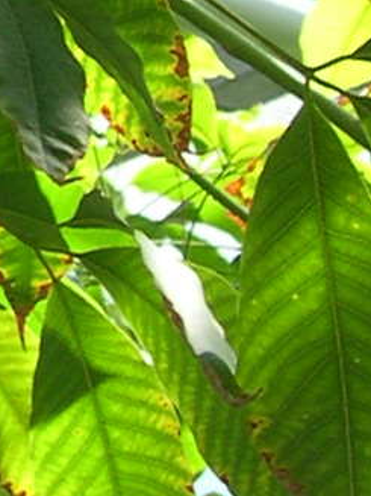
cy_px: -208
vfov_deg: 7.4
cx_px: -589
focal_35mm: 264
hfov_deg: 5.4
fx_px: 3775
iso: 100
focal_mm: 8
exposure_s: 1/219
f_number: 2.8
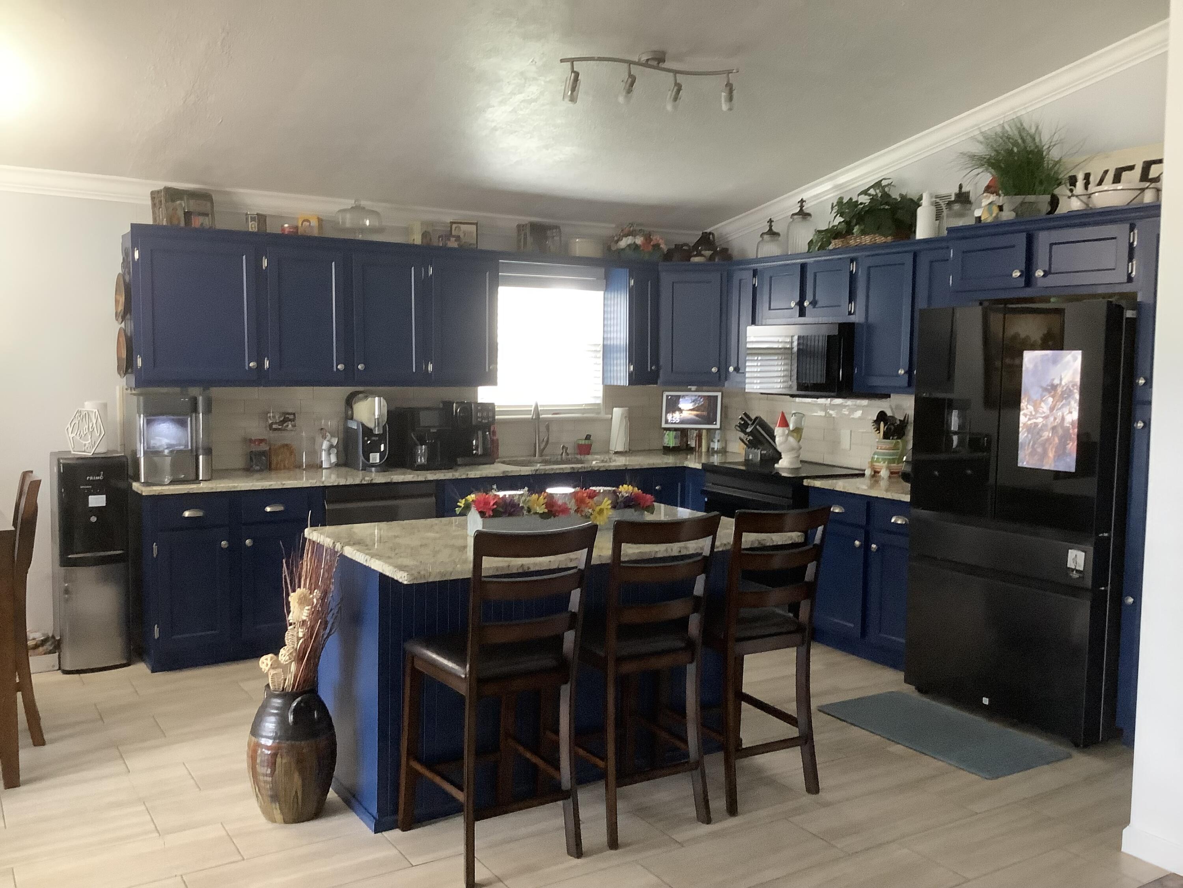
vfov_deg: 45.4
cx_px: 592
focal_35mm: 31
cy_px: 444
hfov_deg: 58.4
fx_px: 1059
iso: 400
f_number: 2.4
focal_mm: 3.3
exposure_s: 1/30
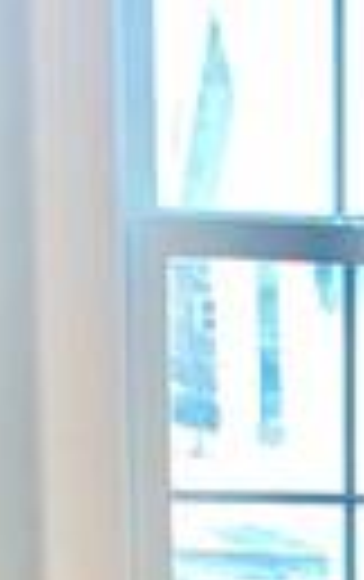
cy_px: 1286
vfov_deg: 8.8
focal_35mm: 219
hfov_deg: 5.8
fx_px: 3464
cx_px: 845
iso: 80
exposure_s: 1/120
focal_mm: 4.25
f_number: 1.8
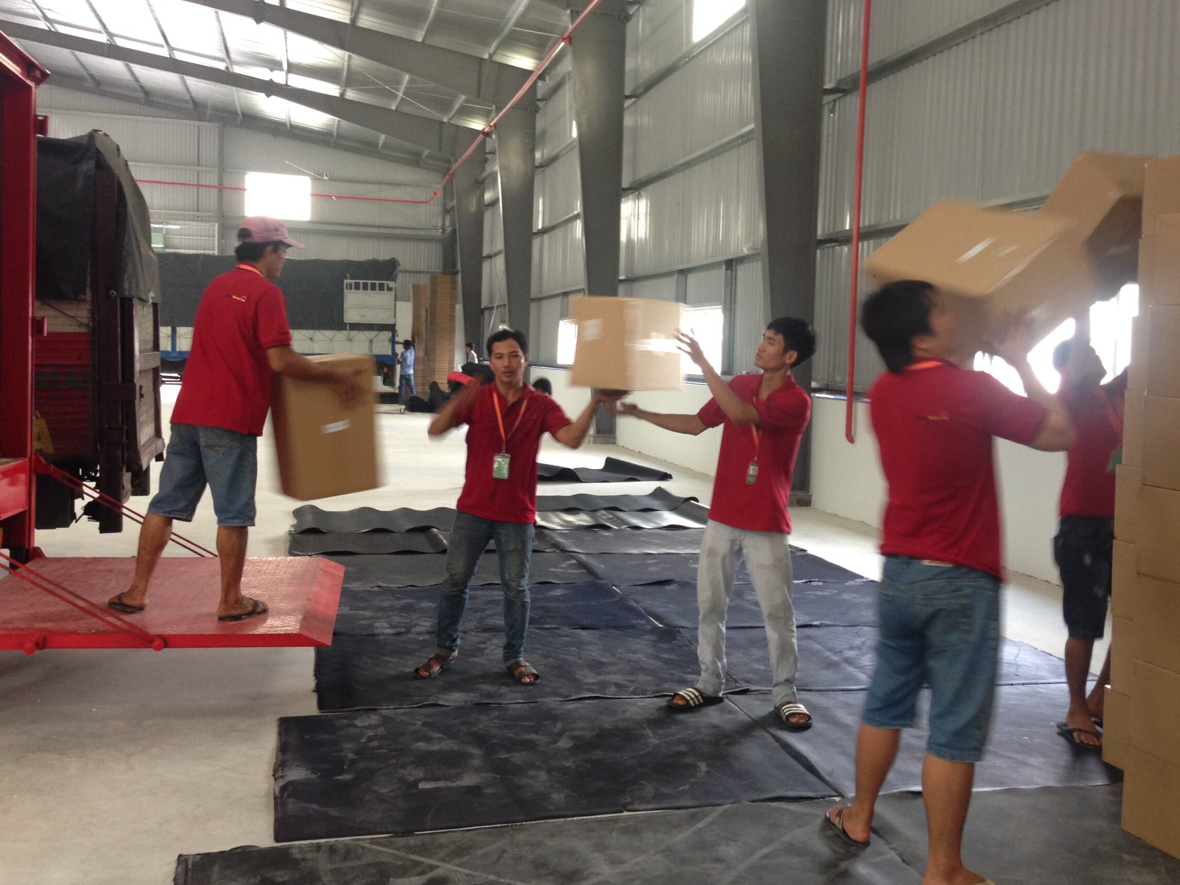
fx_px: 1261
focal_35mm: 37
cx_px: 624
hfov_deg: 50.1
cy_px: 393
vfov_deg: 38.6
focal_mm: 4.12
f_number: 2.4
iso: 100
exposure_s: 1/20
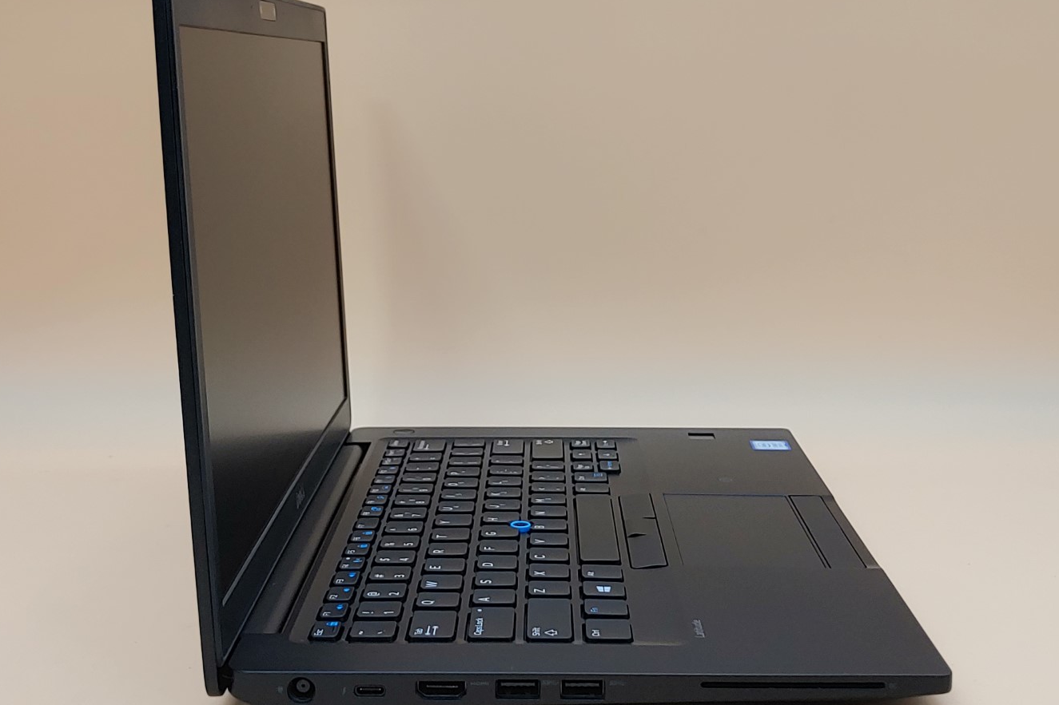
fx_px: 1529
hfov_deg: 38.2
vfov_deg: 26.0
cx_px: 538
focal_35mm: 52
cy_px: 325
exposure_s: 1/61
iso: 50
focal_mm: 4.36
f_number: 1.8
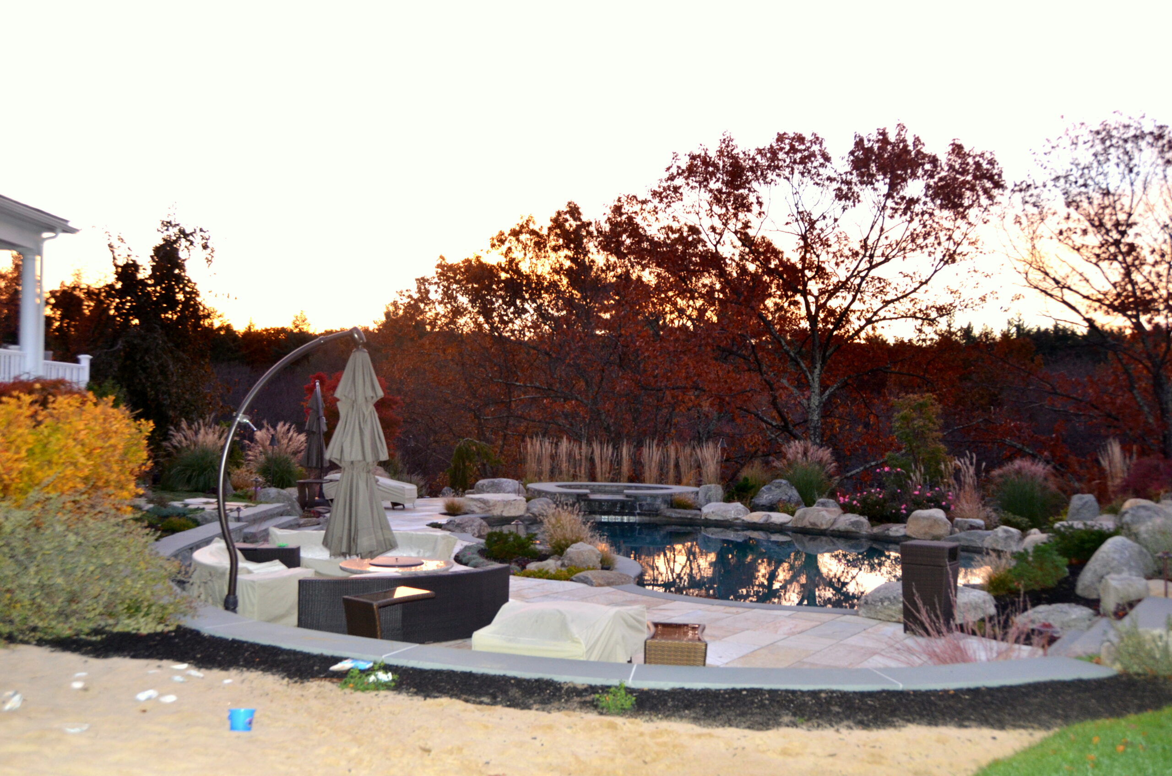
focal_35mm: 33
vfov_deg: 39.8
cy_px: 388
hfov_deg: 57.3
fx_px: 1072
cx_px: 586
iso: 800
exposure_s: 1/80
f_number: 5
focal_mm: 22
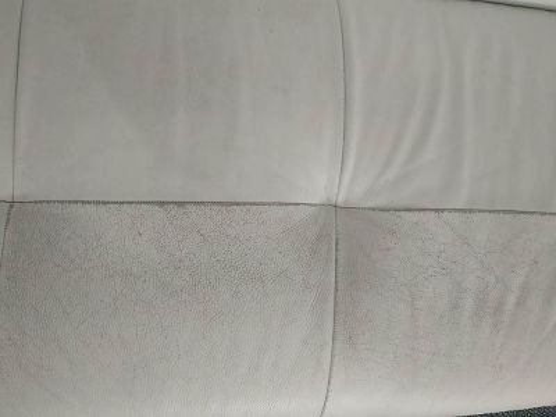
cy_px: 208
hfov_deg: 71.6
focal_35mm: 24
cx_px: 278
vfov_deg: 56.8
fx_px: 385
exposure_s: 1/20
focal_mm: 3.94
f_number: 1.9
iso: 400
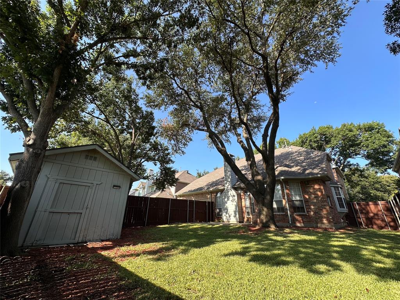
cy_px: 150
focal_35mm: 14
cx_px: 200
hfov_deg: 102.1
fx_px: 162
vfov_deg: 85.7
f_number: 2.2
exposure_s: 1/716
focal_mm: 2.22
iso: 50
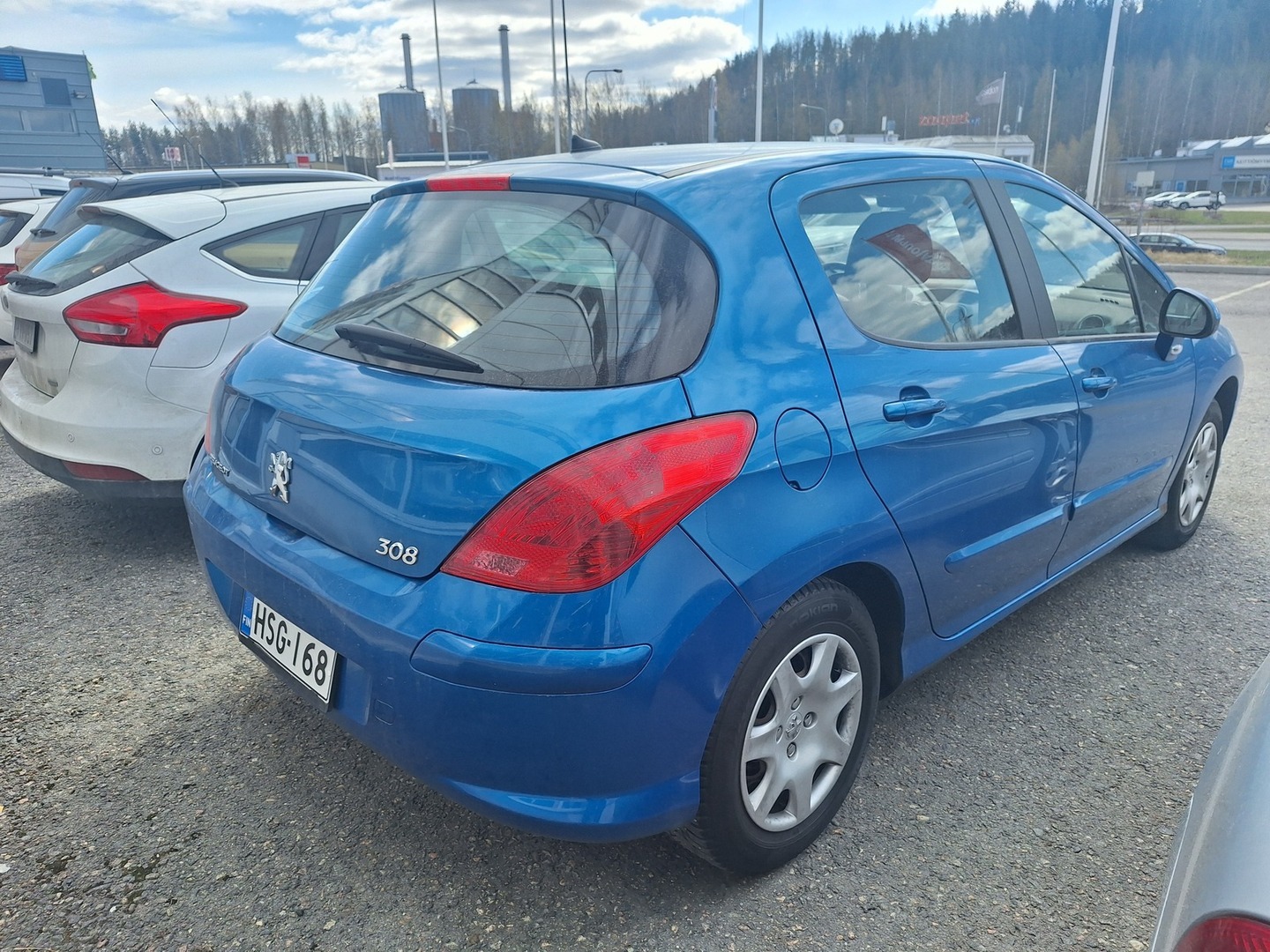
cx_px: 635
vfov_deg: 58.9
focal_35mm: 23
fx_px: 844
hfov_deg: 73.9
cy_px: 476
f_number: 1.8
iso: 40
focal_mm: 5.54
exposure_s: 1/1332
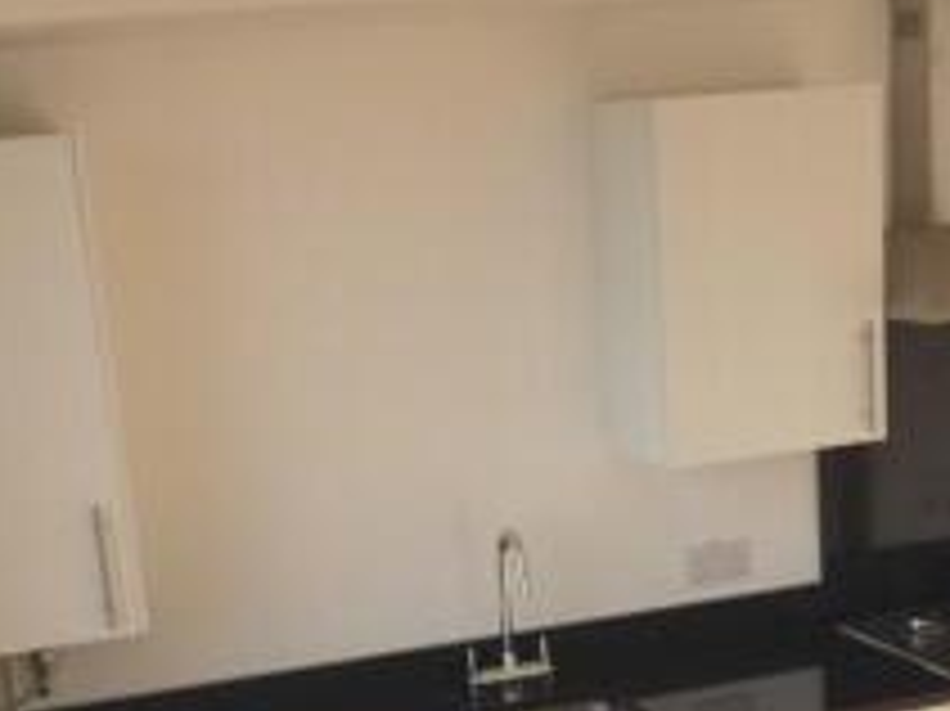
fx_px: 1893
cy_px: 691
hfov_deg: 28.2
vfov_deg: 20.7
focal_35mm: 69
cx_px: 502
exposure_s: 1/125
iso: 80
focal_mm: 4.3
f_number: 3.3
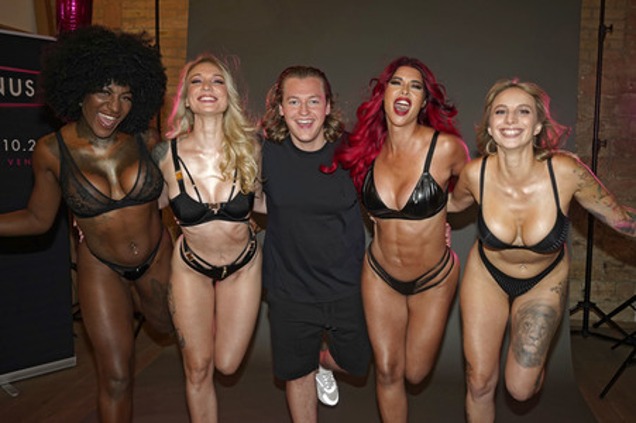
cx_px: 318
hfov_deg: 65.5
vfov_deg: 46.3
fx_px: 494
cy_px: 212
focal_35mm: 28
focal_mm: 28
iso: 640
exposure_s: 1/100
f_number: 4.5
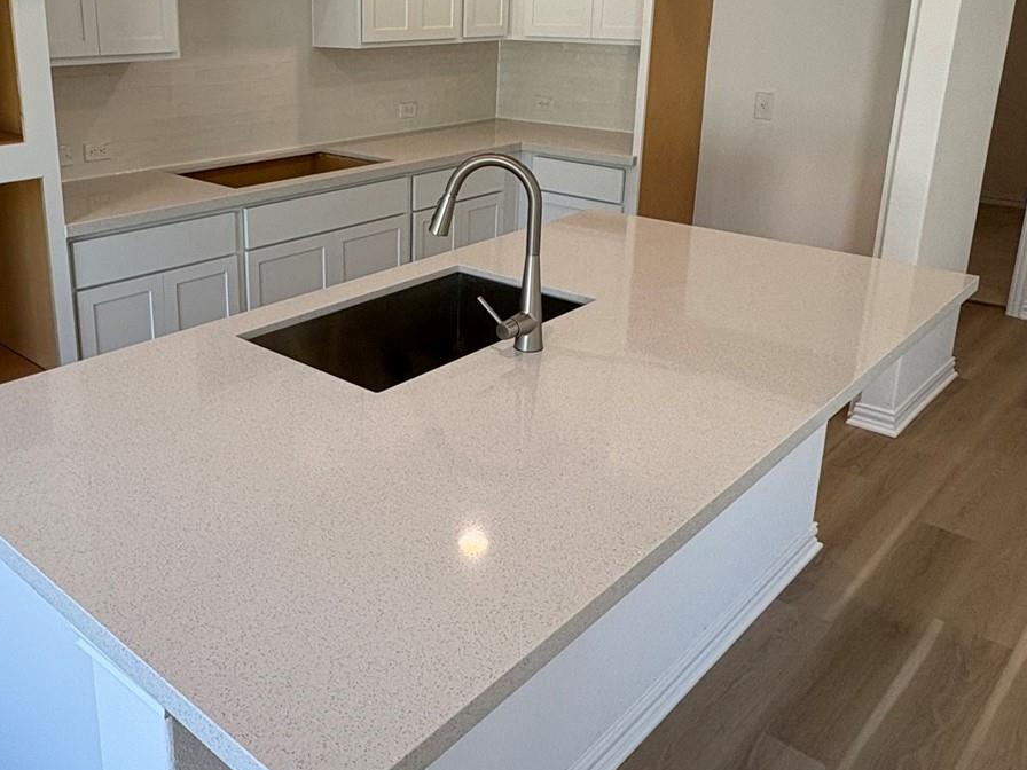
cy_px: 265
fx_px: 949
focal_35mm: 32
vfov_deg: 43.6
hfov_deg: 55.9
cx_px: 367
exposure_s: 1/120
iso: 80
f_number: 2.2
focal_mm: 2.22
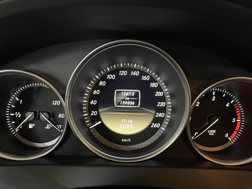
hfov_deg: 67.3
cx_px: 126
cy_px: 94
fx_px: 189
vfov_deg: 53.1
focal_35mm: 26
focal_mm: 4.2
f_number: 1.6
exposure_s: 1/25
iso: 640
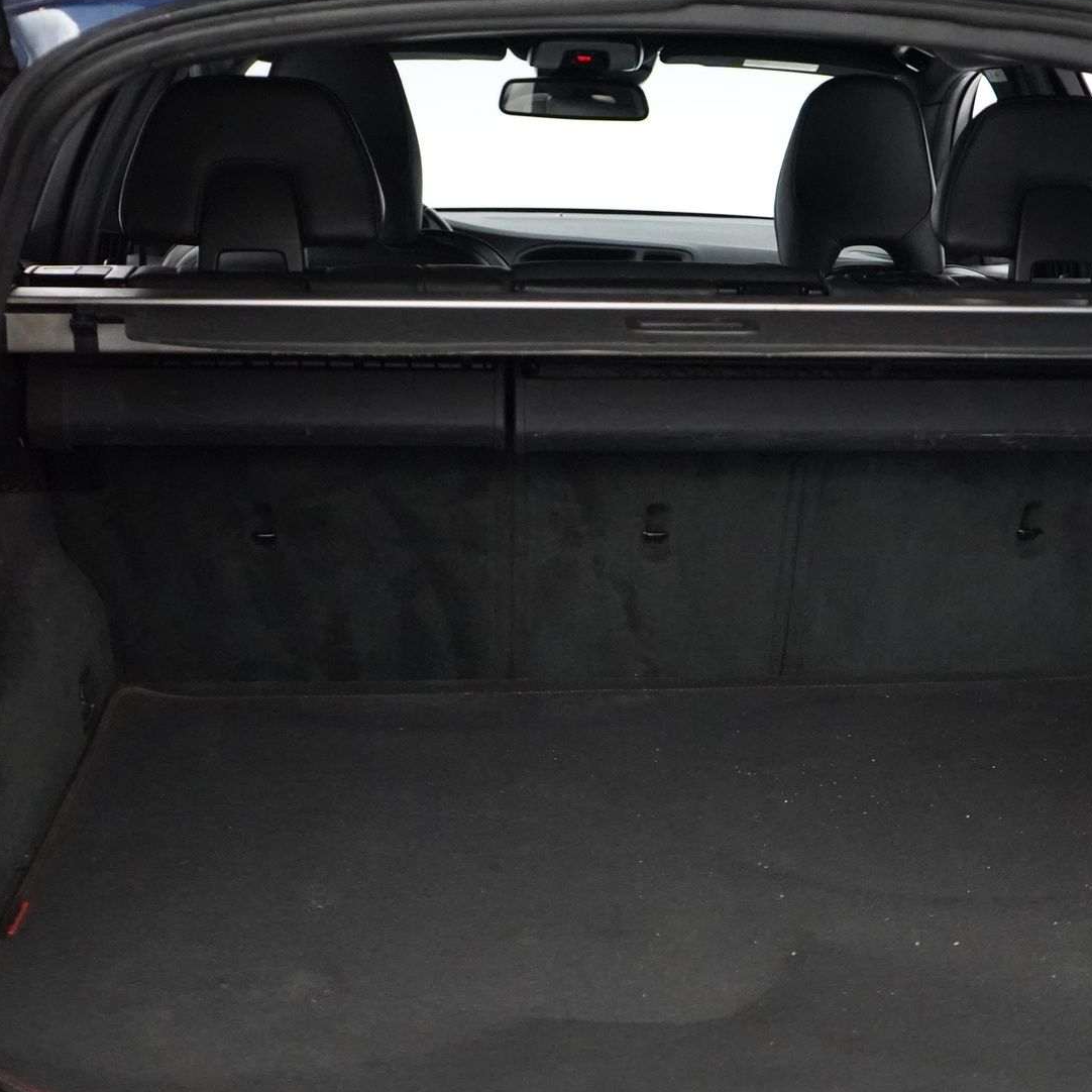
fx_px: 1963
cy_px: 554
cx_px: 742
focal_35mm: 55
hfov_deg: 30.8
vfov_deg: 31.1
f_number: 3.5
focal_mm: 28
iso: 10000
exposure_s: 1/160
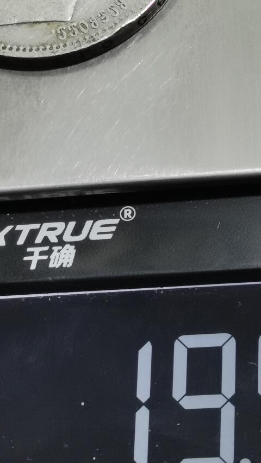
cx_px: 76
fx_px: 1697
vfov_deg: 15.4
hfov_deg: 8.8
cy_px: 33
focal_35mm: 138
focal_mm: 5.58
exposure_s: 1/120
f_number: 1.8
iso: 100
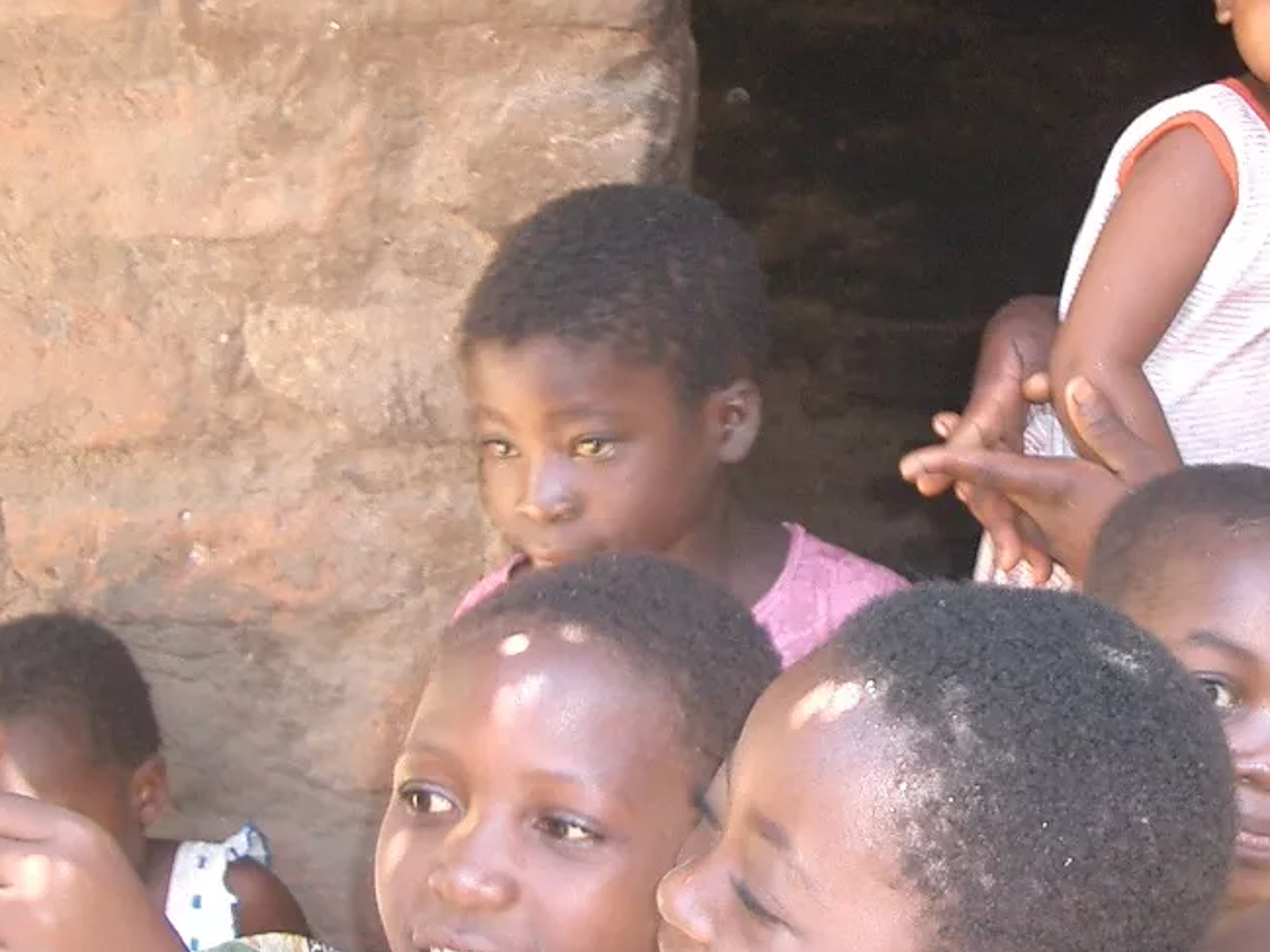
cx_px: 890
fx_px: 2532
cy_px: 409
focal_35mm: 69
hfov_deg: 27.9
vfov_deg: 21.3
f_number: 2.6
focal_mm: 5.8
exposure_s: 1/50
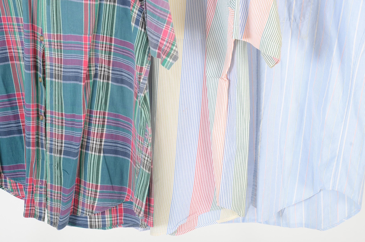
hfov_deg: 19.5
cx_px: 182
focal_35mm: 105
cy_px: 121
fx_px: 1062
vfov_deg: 13.0
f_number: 11
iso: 125
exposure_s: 1/160
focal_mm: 70
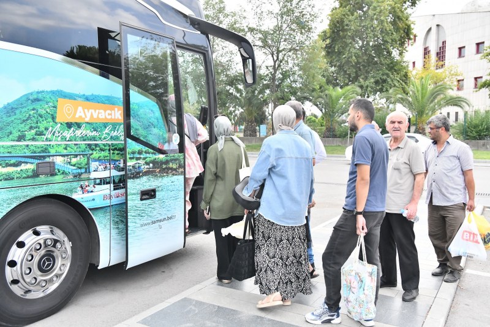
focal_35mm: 34
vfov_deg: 38.9
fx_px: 463
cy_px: 164
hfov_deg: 55.8
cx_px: 245
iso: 5000
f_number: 5.6
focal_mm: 34
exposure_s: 1/8000
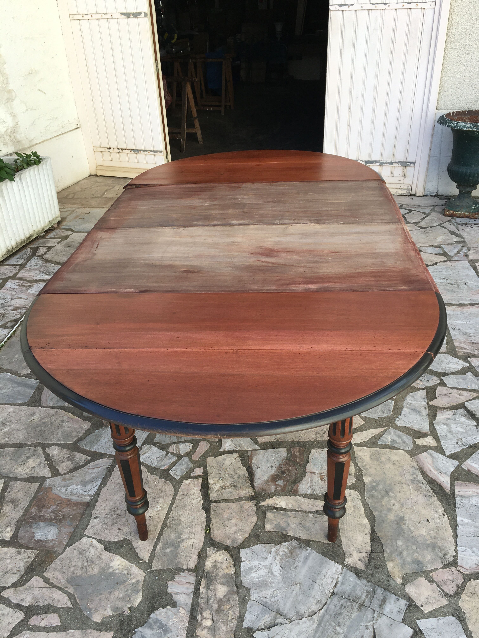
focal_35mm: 29
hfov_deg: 48.2
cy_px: 319
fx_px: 535
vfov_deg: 61.7
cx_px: 240
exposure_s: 1/416
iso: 25
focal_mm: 4.15
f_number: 2.2
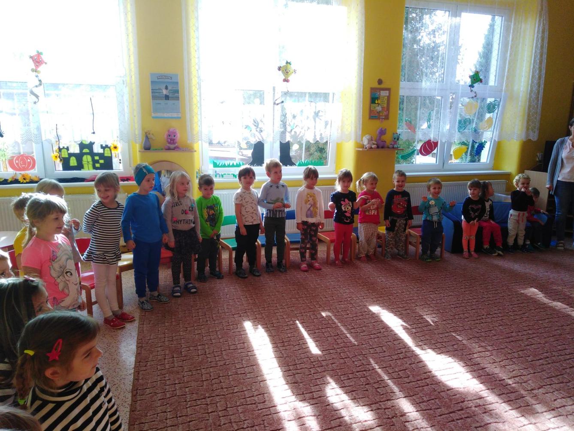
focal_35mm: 26
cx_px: 287
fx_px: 431
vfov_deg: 53.1
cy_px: 216
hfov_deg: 67.3
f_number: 2.2
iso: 132
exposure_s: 1/100
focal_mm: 3.46
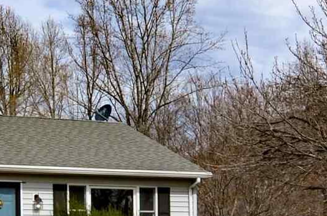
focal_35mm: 88
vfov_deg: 15.3
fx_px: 798
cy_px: 200
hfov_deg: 22.9
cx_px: 69
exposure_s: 1/250
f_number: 9
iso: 100
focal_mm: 10
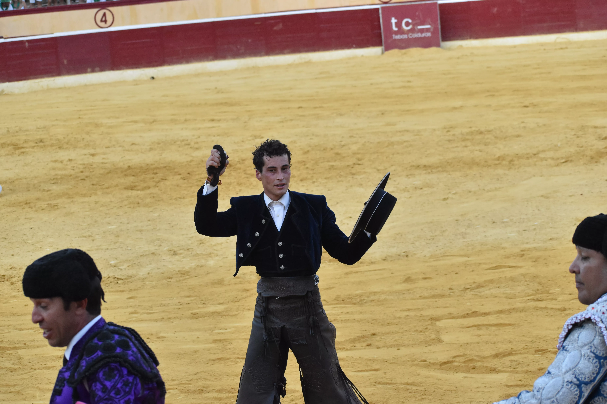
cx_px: 304
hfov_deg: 19.5
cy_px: 202
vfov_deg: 13.0
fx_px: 1770
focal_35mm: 105
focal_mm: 70
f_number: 7.1
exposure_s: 1/800
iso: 1600
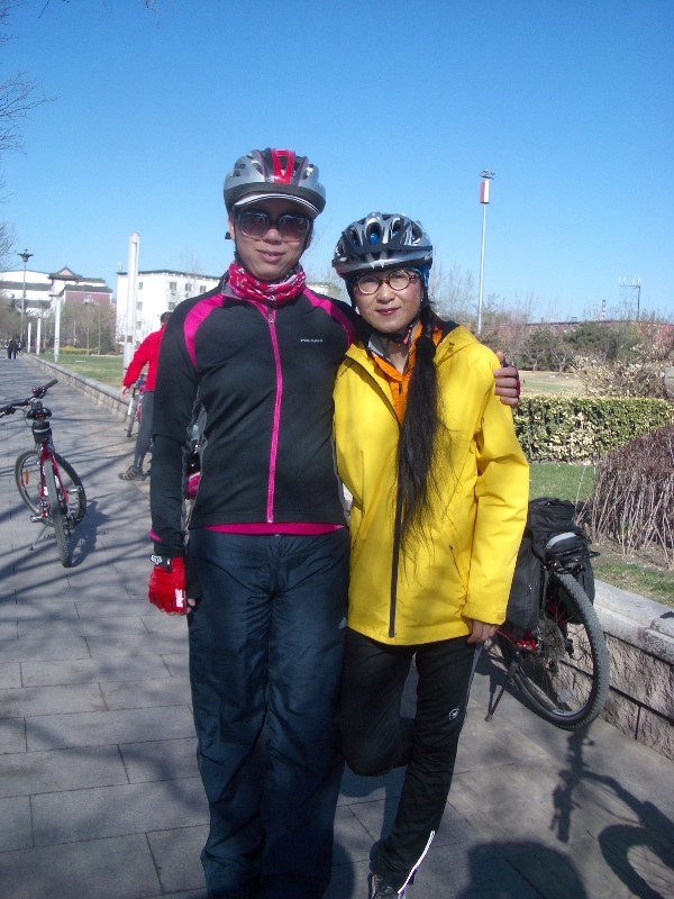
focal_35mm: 35
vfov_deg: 52.6
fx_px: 909
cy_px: 450
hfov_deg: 40.7
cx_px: 337
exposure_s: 1/400
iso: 50
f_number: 4.3
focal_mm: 5.8
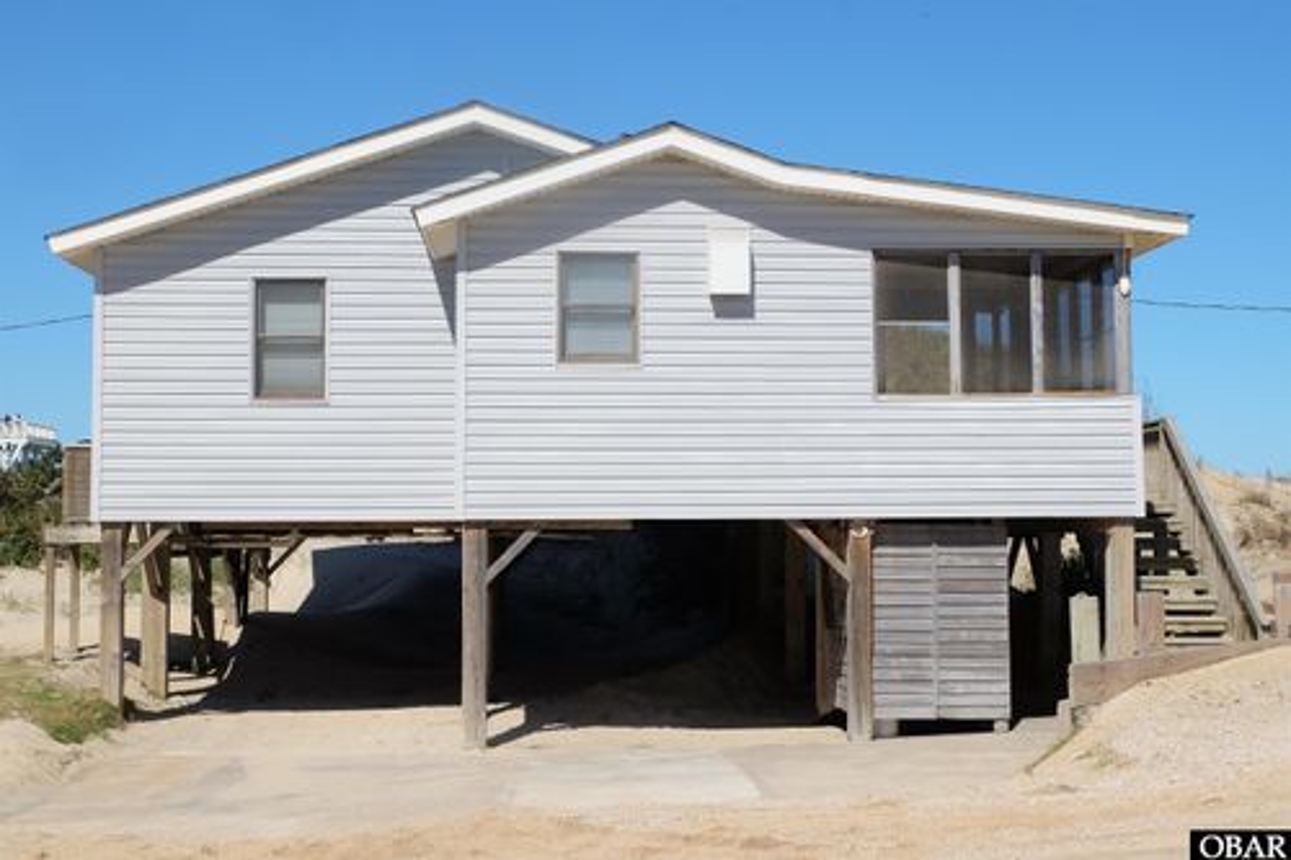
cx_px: 646
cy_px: 430
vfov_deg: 27.5
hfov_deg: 40.4
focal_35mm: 49
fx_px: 1757
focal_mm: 32.5
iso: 400
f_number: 13
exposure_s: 1/400
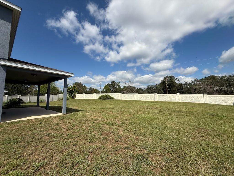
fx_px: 95
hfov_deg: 102.1
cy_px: 88
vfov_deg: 85.7
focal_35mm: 14
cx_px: 117
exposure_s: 1/3663
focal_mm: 2.22
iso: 50
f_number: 2.2
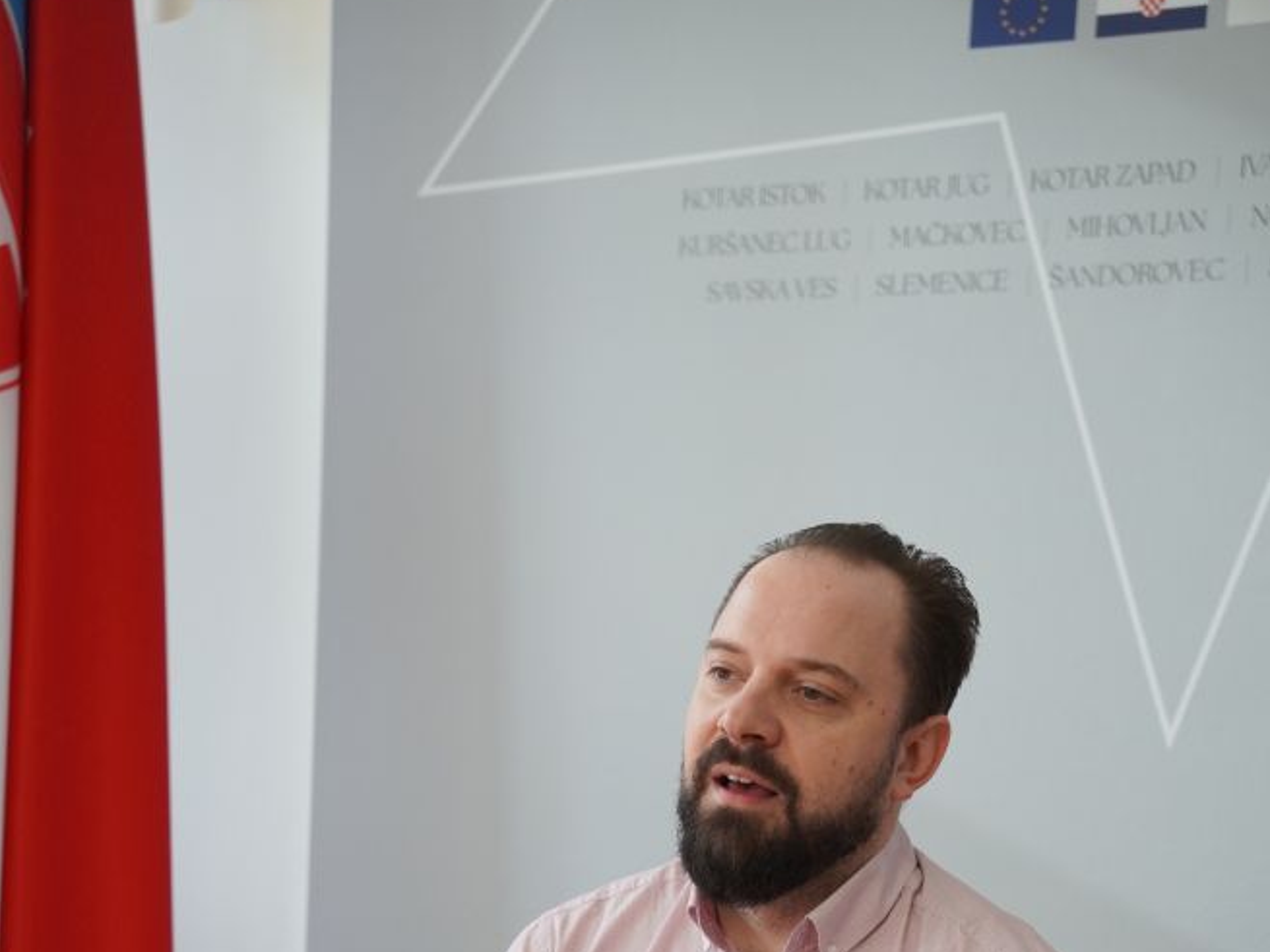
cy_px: 931
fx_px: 3998
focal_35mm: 109
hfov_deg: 18.0
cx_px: 638
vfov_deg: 13.4
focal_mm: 50
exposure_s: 1/100
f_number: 3.2
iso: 640
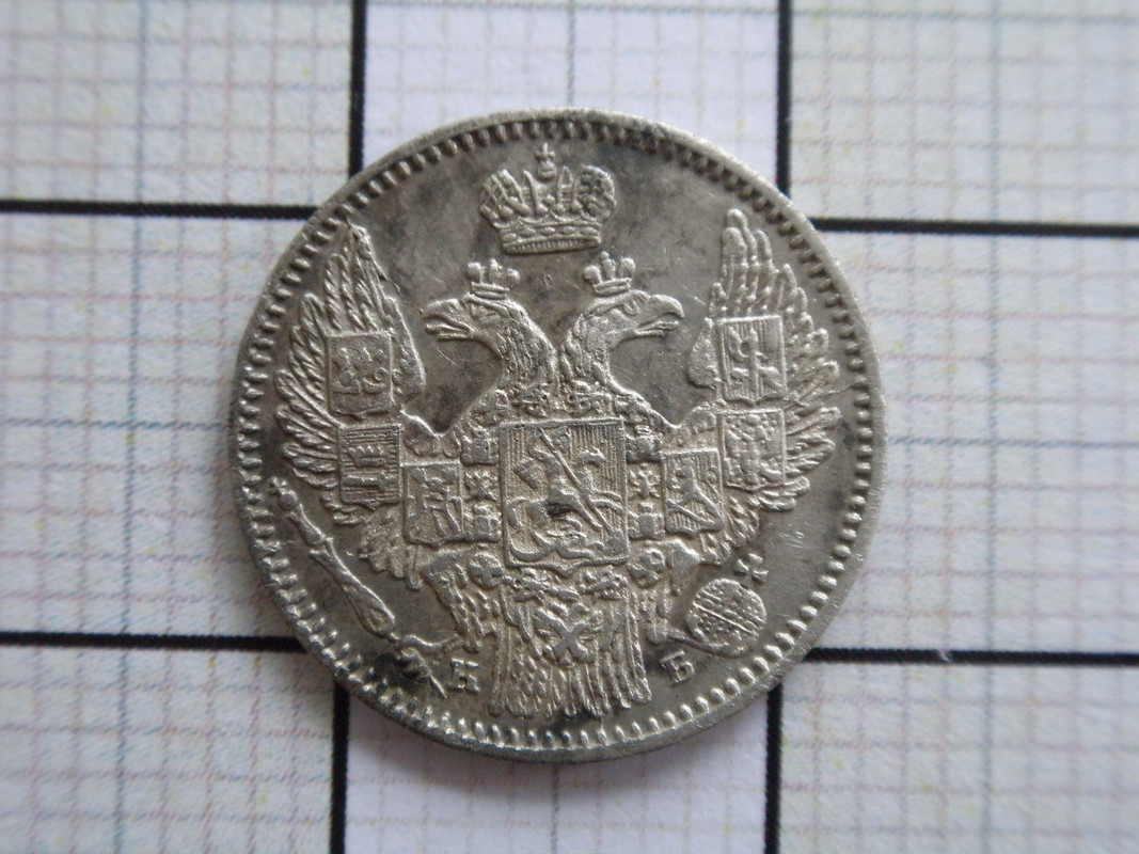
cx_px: 570
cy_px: 427
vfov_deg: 28.0
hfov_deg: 36.8
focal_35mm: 52
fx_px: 1711
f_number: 4.3
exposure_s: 1/30
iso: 200
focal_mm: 9.1
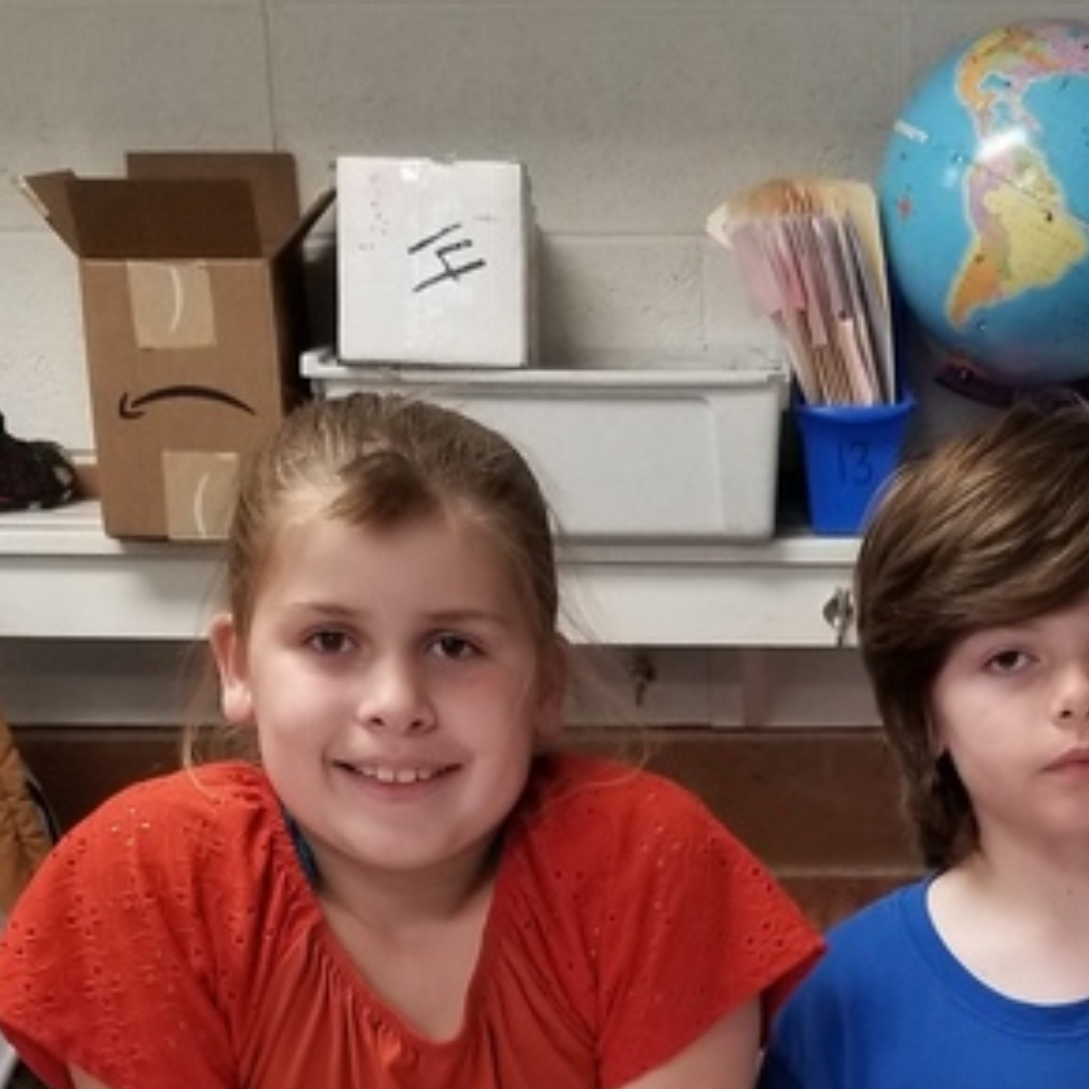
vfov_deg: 19.5
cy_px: 1459
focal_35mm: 81
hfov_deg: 21.2
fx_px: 2883
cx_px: 808
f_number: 1.7
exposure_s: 1/60
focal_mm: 4.25
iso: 125
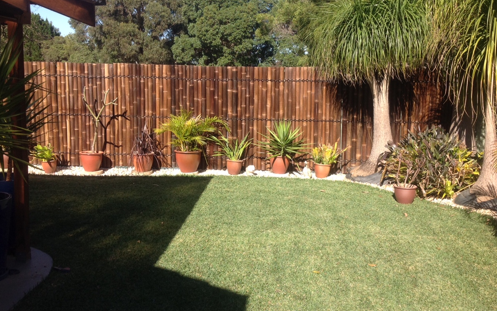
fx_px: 515
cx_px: 251
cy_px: 135
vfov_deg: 33.5
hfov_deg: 51.5
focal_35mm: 38
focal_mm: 4.28
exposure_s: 1/775
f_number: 2.4
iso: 50
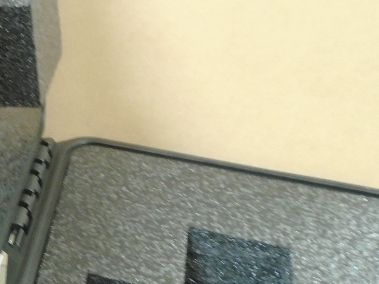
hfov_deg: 27.0
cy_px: 166
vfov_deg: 22.2
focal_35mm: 66
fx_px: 723
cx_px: -35
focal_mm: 4.6
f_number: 3.2
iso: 400
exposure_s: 1/10
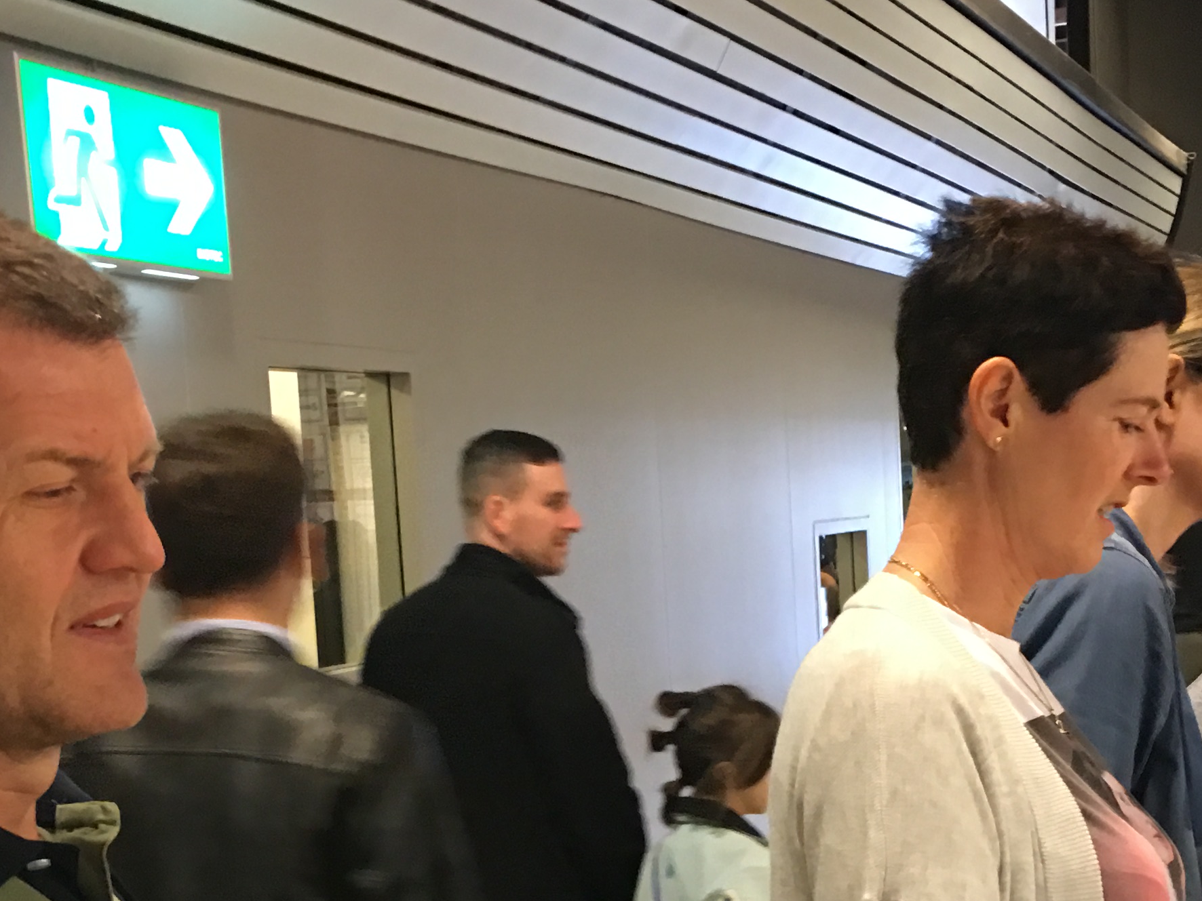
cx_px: 618
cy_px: 803
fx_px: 2292
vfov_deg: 21.8
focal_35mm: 66
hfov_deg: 29.4
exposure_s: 1/8
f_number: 2.2
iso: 100
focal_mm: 4.15
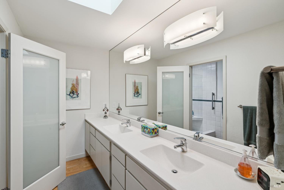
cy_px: 95
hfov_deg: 93.3
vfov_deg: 70.4
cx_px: 142
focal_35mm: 17
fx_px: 134
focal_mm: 17
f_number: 11
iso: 320
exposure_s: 1/20
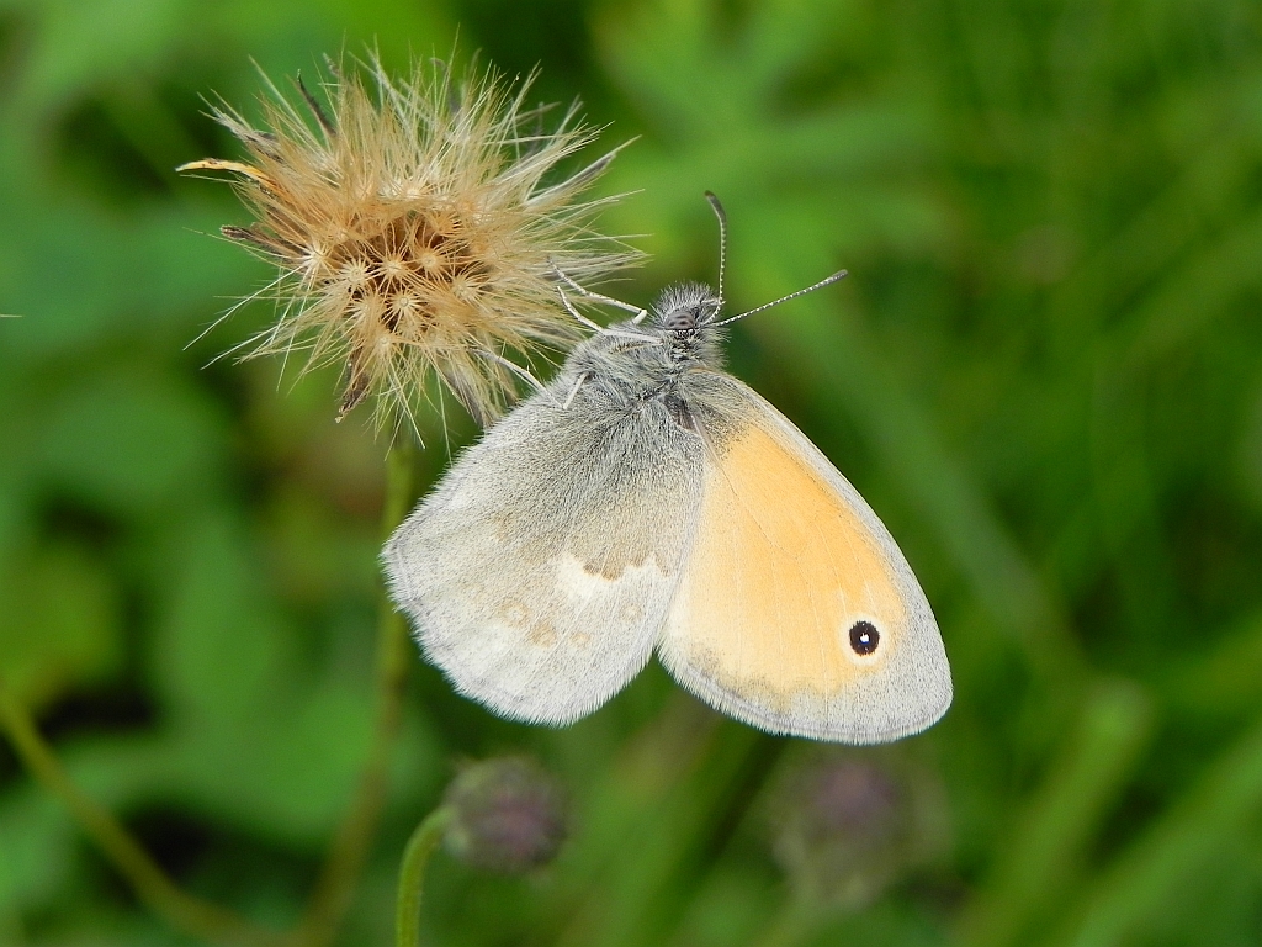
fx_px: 3463
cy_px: 474
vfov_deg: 15.6
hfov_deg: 20.7
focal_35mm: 95
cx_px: 631
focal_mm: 16.9
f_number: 4.5
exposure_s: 1/577
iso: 160
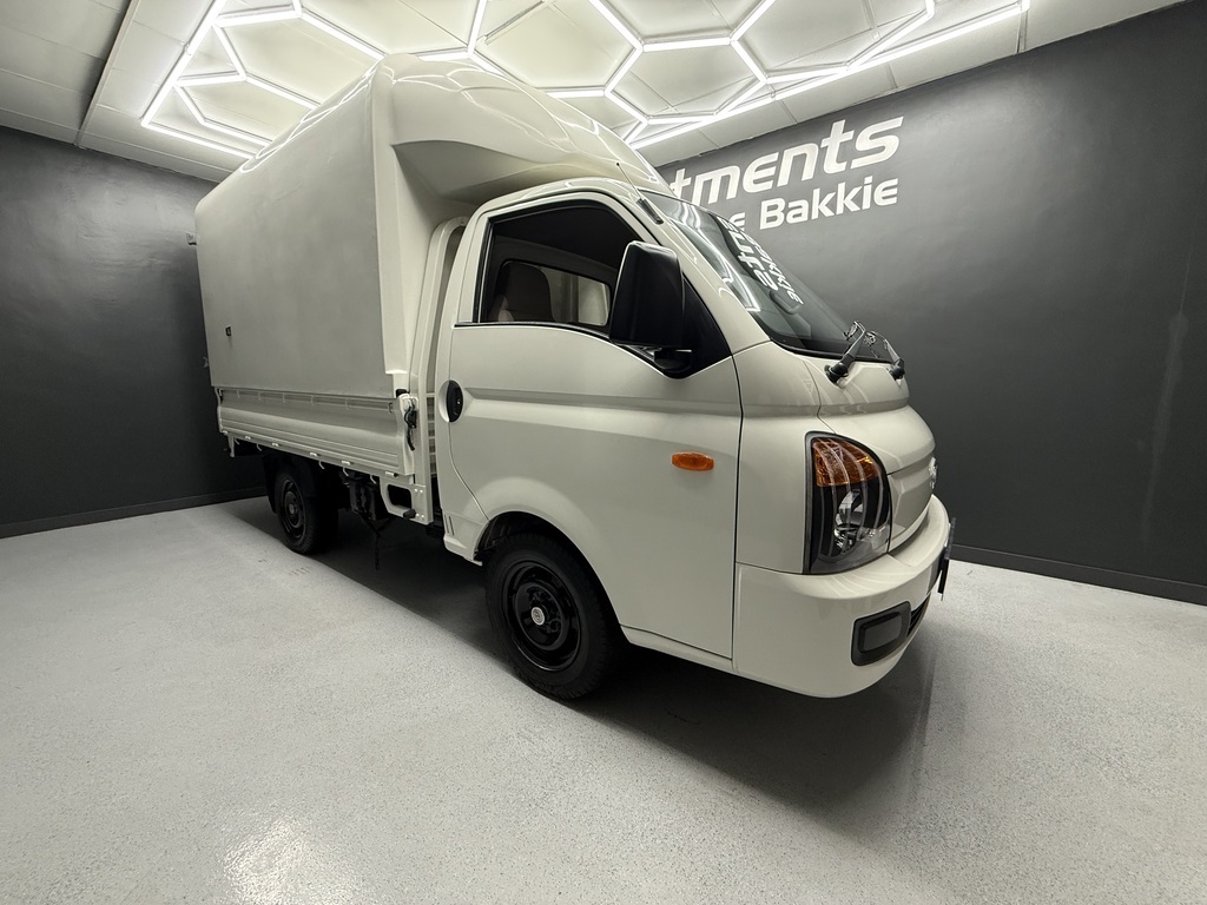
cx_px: 604
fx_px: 488
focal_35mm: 14
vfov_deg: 85.7
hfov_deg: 102.1
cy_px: 452
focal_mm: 2.22
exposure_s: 1/100
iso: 320
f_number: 2.2
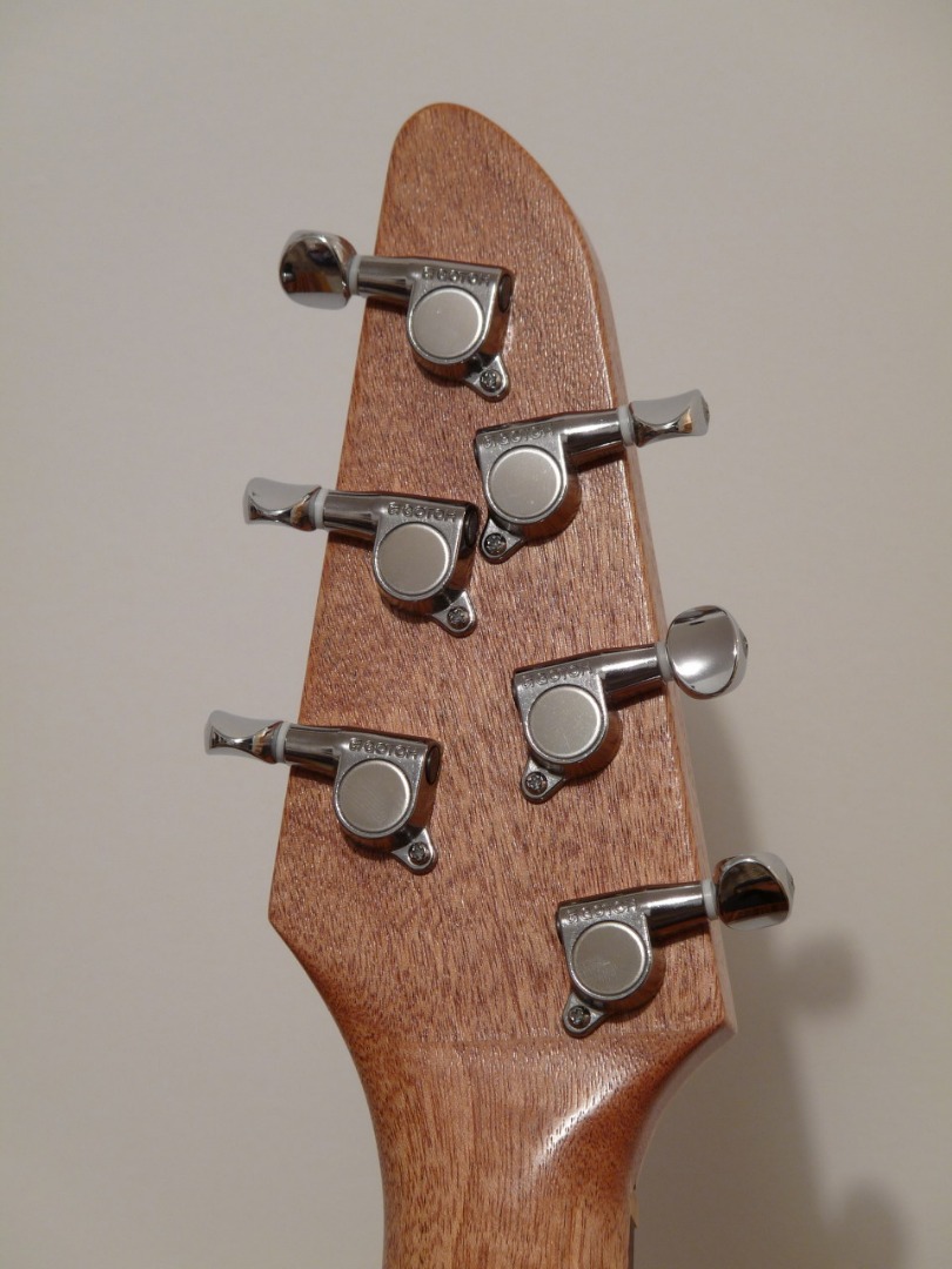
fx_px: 8654
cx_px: 476
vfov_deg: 8.4
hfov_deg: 6.3
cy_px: 634
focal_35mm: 236
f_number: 3.7
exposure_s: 1
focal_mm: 41.9
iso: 100
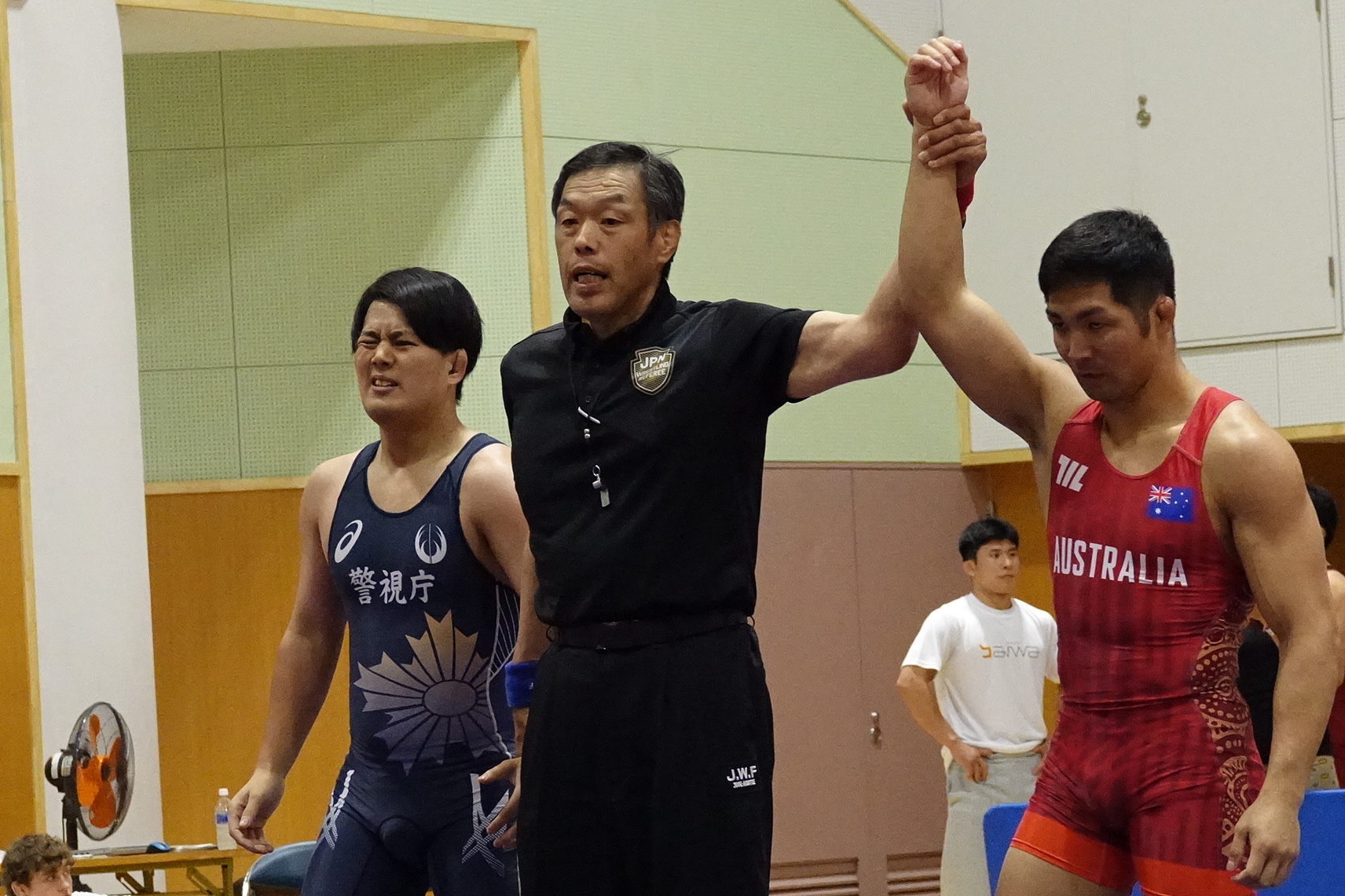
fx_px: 6388
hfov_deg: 12.0
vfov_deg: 8.0
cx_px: 800
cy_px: 651
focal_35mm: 171
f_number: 4
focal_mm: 39.42
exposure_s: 1/400
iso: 4000
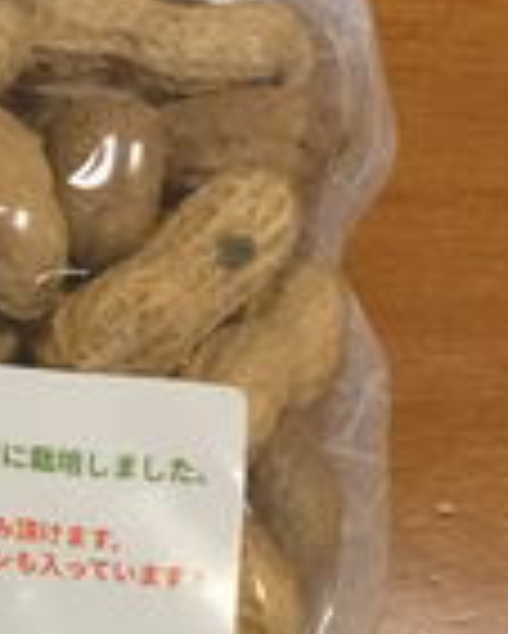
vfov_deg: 20.7
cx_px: -81
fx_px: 1615
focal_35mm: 86
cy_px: 760
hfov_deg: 17.2
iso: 100
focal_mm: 3.3
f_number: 2.4
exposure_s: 1/30
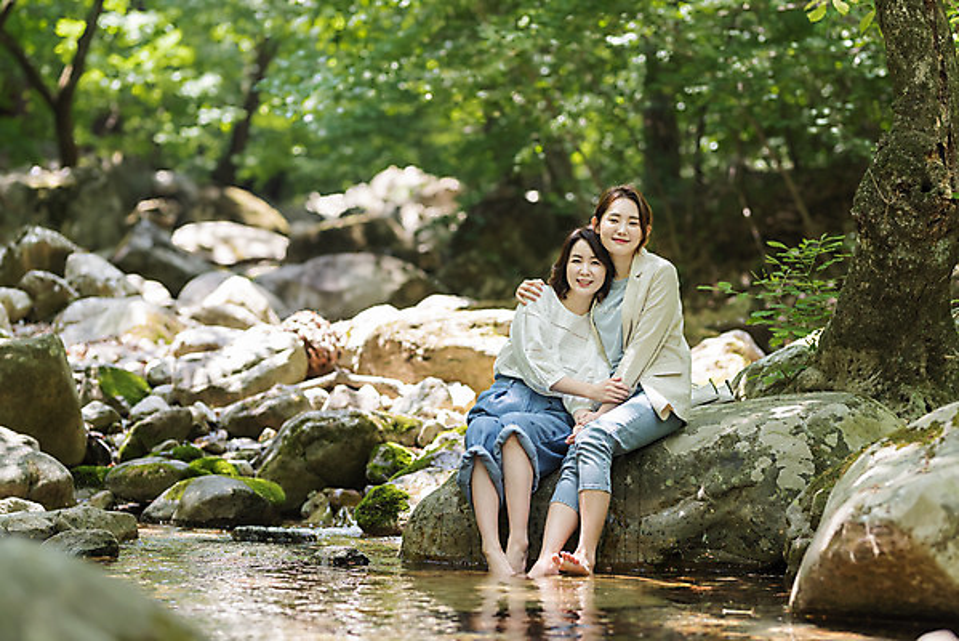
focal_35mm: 85
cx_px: 480
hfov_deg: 23.9
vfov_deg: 16.1
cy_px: 320
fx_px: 2265
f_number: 2
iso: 320
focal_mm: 85
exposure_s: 1/800
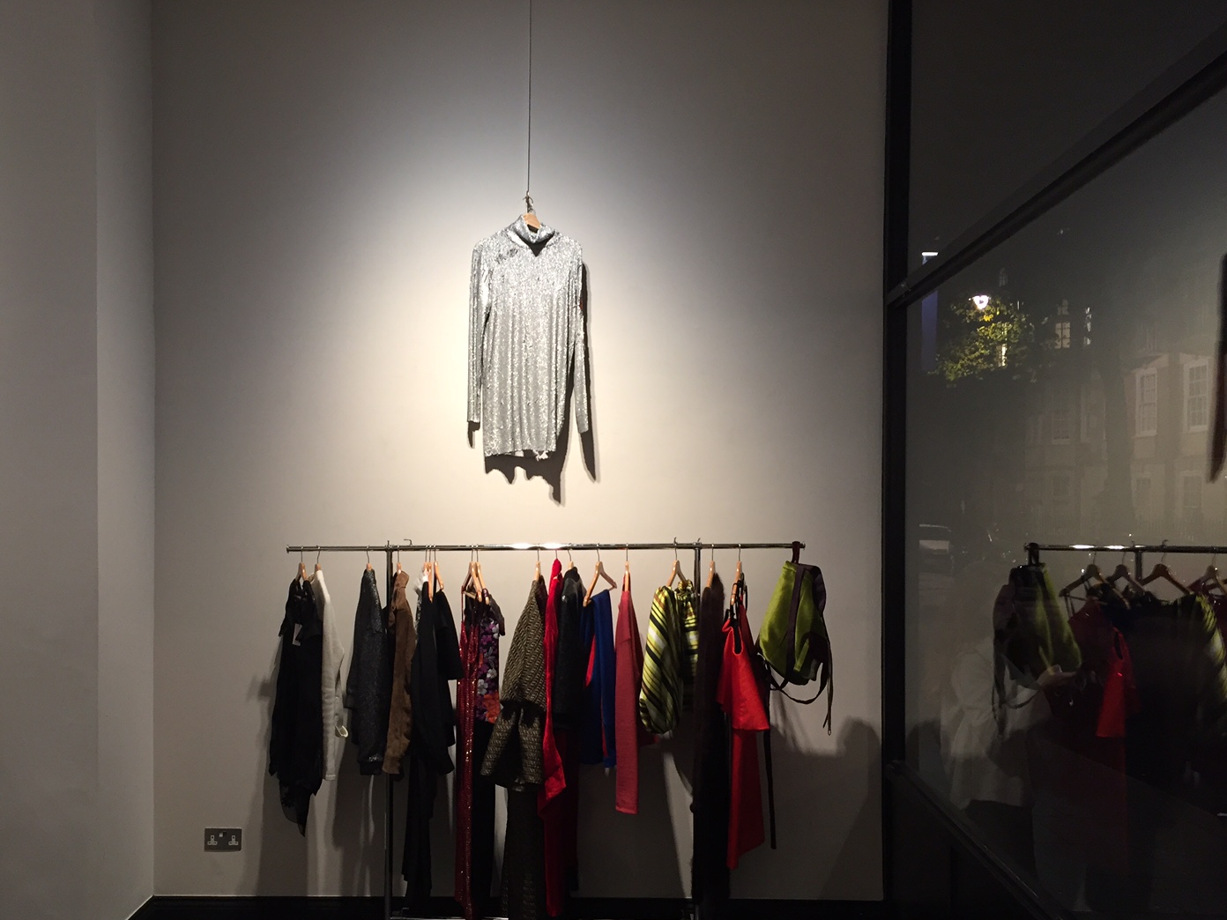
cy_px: 510
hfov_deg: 53.8
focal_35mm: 34
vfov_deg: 41.7
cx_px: 536
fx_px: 1205
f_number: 2.2
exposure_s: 1/33
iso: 125
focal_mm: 4.15
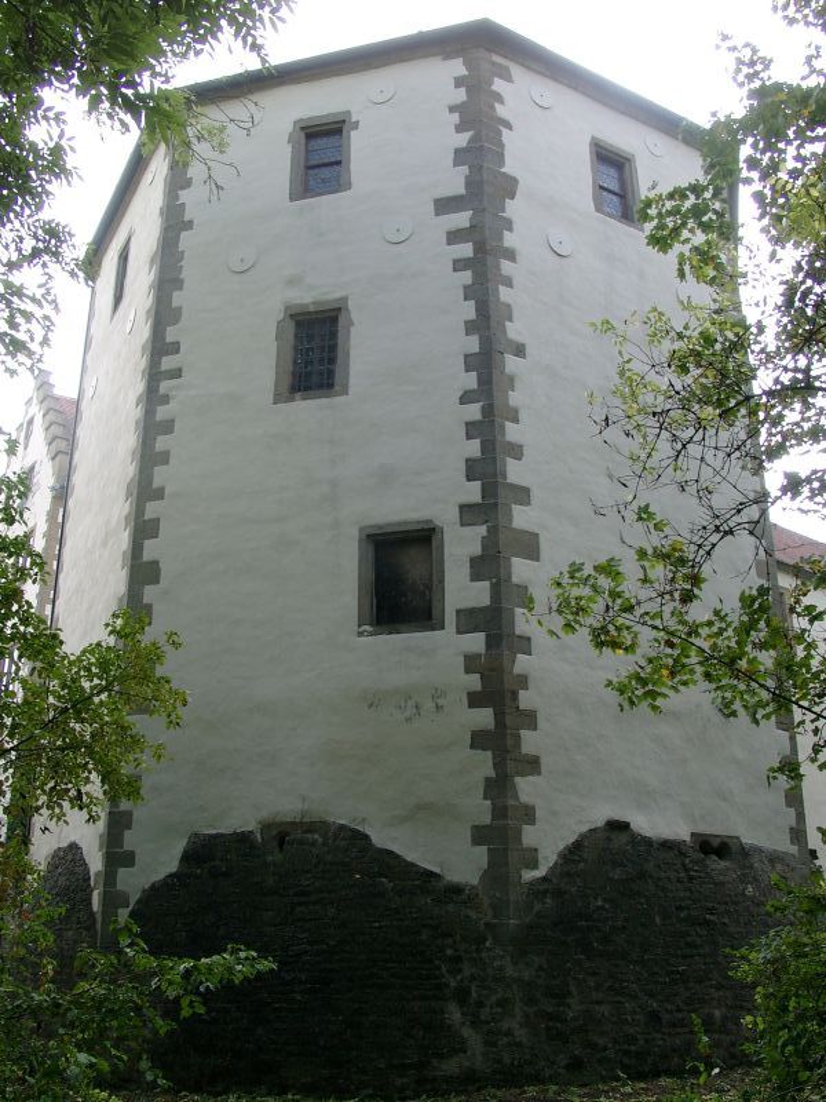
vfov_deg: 54.0
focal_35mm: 34
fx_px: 1082
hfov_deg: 41.8
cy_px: 551
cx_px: 413
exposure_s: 1/173
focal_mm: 7.13
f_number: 4
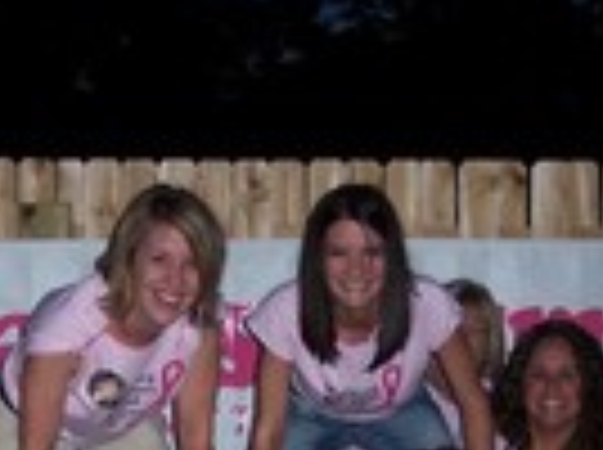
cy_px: 538
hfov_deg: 17.7
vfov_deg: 13.0
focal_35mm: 111
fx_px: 1930
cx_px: 263
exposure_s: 1/30
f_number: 2.8
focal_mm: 8
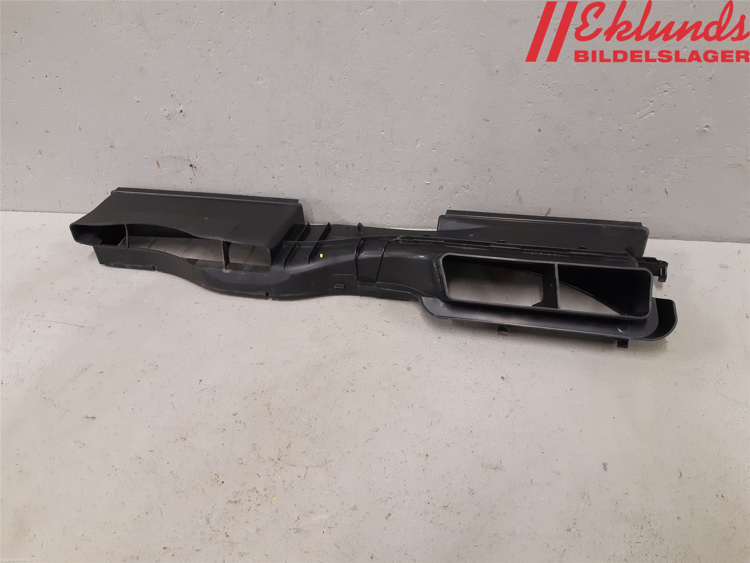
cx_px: 375
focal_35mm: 26
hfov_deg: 67.3
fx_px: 563
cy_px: 282
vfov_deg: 53.1
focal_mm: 3.93
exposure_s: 1/50
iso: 200
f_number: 1.7
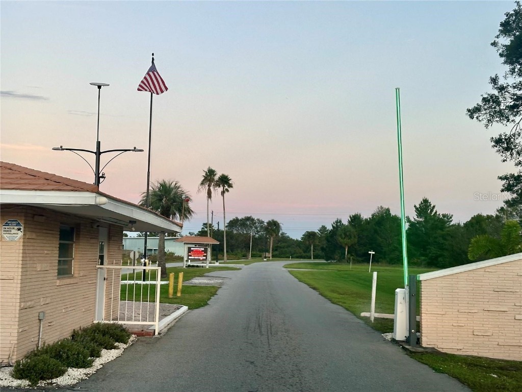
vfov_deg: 30.3
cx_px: 261
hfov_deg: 39.7
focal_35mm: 48
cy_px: 196
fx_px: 724
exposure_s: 1/121
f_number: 1.78
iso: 80
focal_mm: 6.86
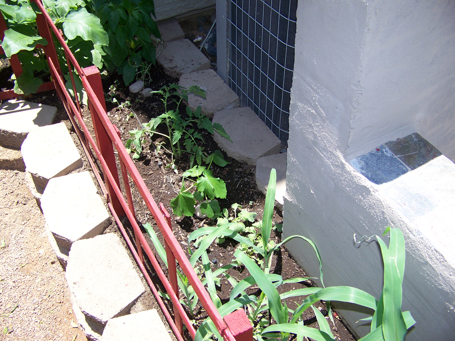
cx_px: 228
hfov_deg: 51.4
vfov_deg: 39.7
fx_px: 473
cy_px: 170
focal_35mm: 36
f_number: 2.8
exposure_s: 1/400
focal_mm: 5.85
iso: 64
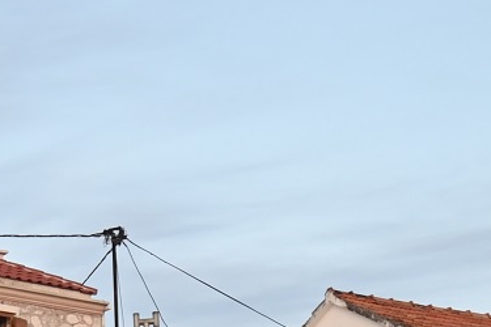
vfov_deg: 11.5
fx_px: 1527
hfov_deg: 18.0
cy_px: 551
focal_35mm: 112
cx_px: 47
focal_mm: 19
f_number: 4
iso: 250
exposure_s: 1/100
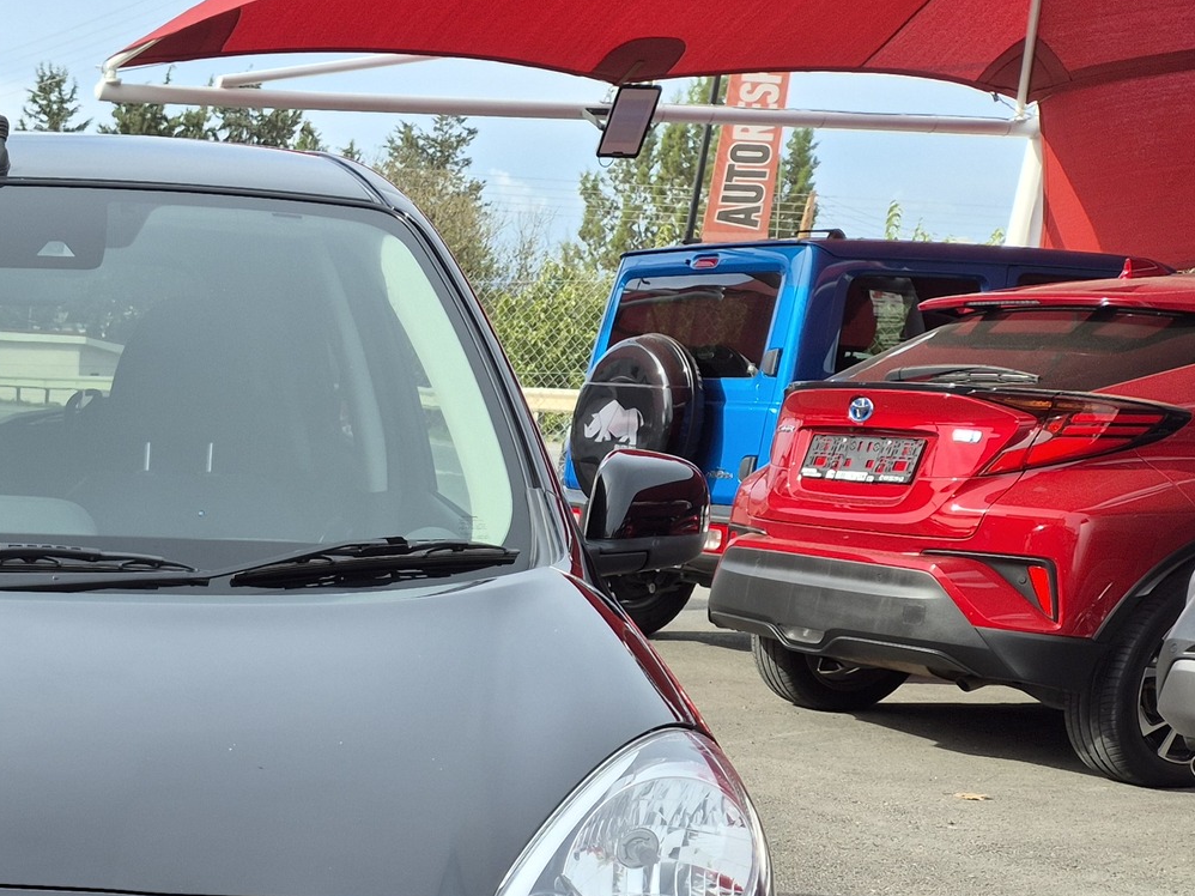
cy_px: 1144
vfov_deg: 22.4
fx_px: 2036
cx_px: -68
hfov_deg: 29.9
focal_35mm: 59
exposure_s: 1/764
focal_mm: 5.4
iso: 25
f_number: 1.8
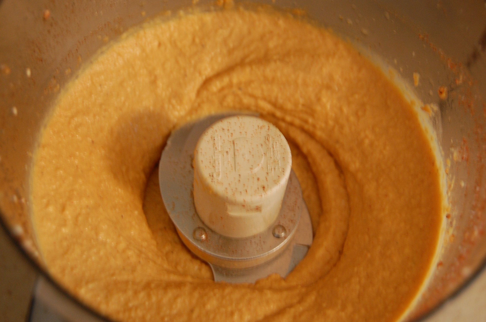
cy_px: 161
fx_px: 687
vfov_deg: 26.4
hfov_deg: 38.9
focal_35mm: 51
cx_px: 243
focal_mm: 34
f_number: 4.5
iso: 800
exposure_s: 1/8
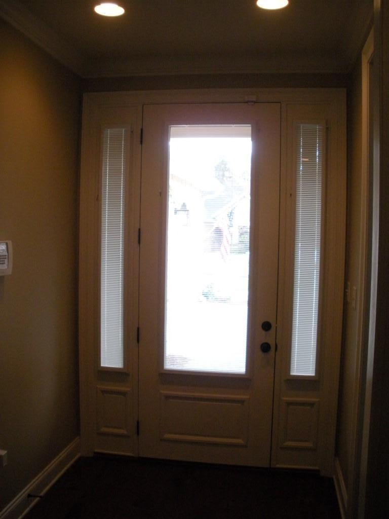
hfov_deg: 39.7
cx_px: 194
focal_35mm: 36
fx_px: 539
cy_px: 260
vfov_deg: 51.4
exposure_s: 1/131
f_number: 3.5
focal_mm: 6.3
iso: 400
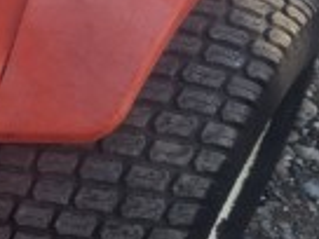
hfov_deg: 16.3
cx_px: -188
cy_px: -159
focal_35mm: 108
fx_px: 995
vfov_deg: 12.7
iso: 25
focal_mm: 5.4
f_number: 1.8
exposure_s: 1/237
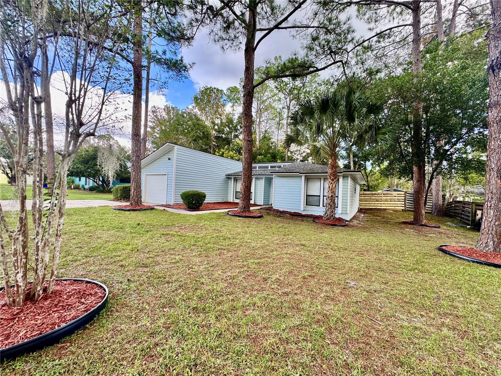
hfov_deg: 102.1
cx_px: 250
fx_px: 203
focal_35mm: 14
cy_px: 188
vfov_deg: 85.7
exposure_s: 1/122
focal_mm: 2.22
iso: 40
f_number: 2.2
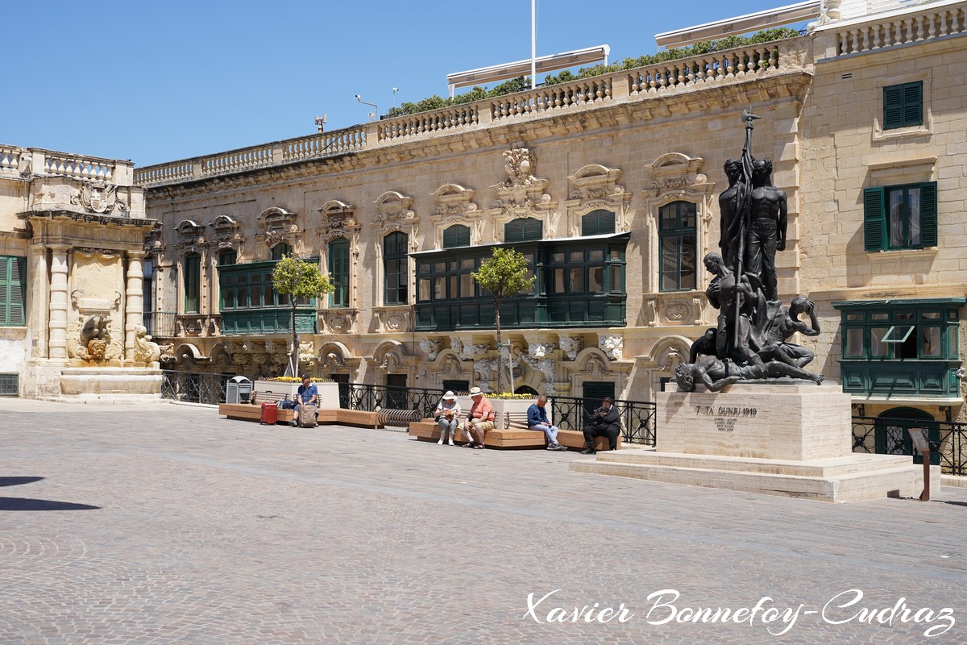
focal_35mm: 44
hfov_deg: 44.5
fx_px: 1182
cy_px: 322
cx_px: 484
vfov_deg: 30.5
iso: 100
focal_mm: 44
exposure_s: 1/320
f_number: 7.1
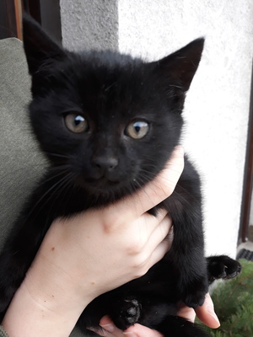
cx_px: 126
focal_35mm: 27
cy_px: 168
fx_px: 263
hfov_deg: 51.4
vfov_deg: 65.3
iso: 64
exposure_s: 1/100
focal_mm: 3.71
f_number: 1.7
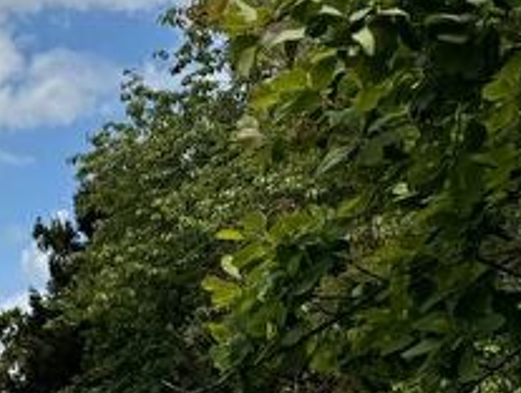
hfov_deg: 19.7
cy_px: 467
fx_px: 1221
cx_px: -332
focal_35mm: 81
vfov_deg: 17.4
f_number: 1.78
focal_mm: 6.76
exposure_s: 1/5348
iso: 80
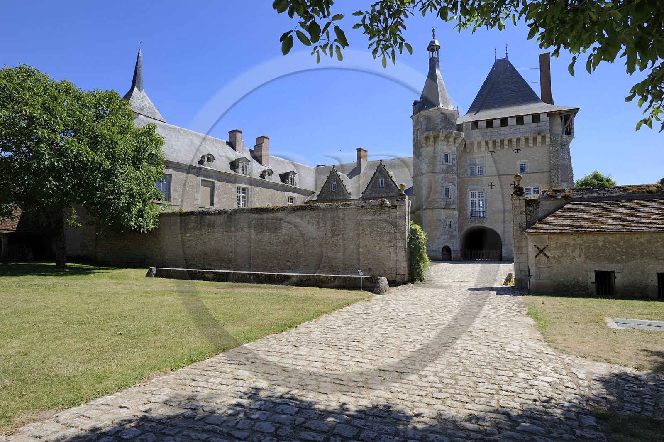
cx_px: 332
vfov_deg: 61.8
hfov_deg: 84.0
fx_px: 369
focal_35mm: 20
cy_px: 221
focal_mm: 20
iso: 200
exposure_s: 1/160
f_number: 13
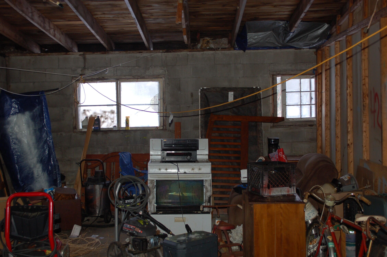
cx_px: 194
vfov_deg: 28.0
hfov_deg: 41.2
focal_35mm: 48
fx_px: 515
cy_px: 128
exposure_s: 1/60
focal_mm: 32
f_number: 4.8
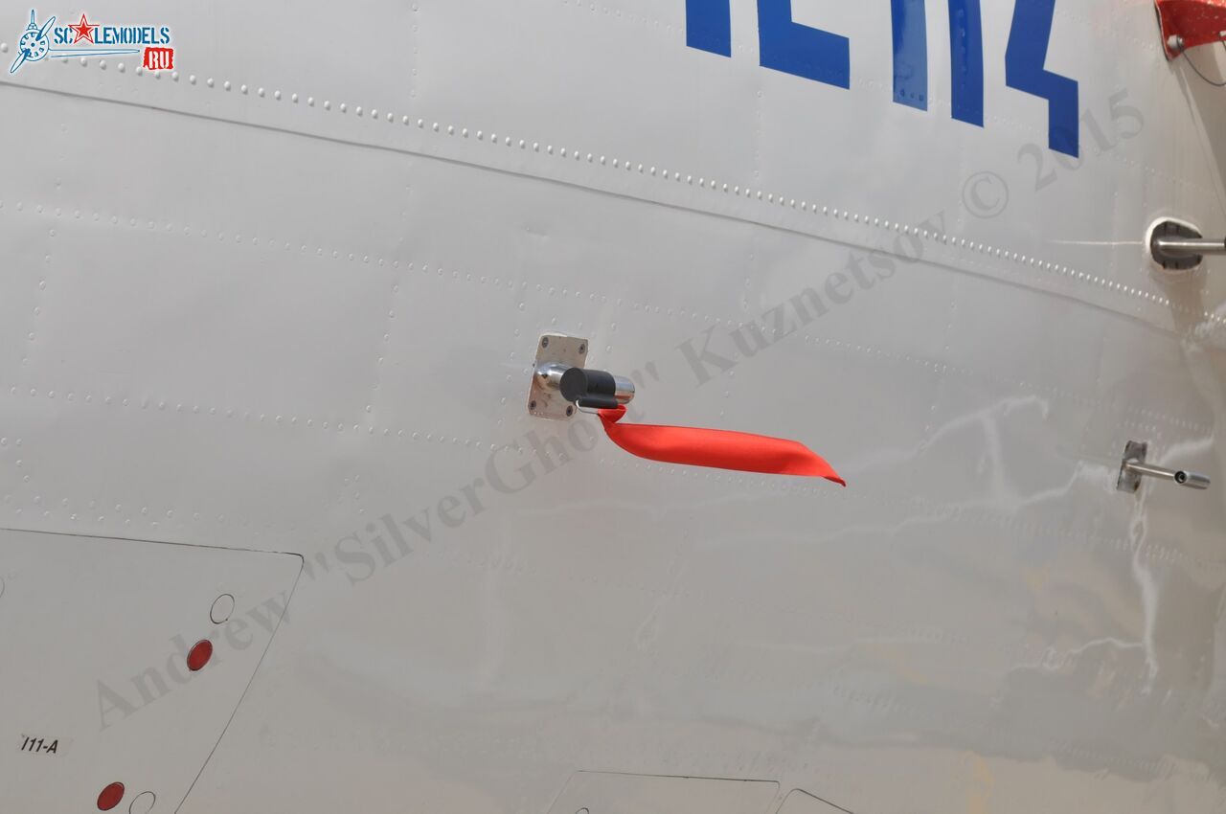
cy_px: 407
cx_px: 613
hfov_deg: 15.2
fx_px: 4592
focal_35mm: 135
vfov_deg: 10.1
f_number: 8
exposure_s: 1/640
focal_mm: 90
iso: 200
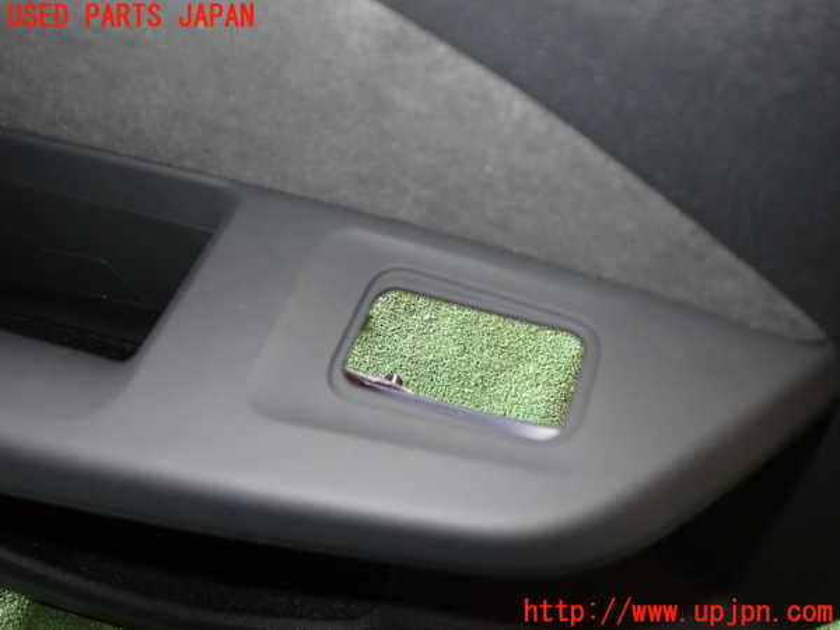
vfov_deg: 46.8
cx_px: 420
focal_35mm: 30
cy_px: 315
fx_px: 728
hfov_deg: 60.0
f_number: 2.3
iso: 200
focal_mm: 5.4
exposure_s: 1/30
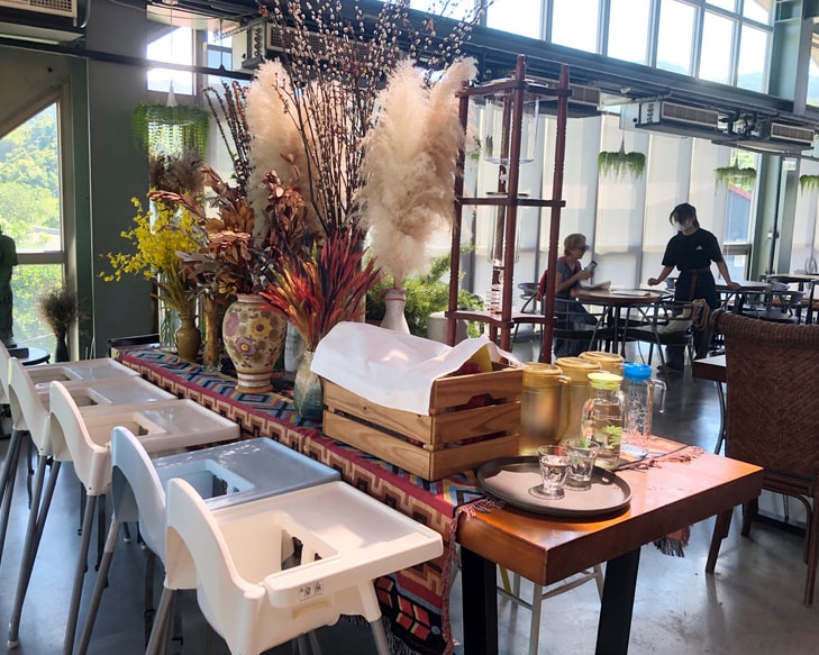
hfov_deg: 58.7
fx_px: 727
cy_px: 321
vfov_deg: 48.5
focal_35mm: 30
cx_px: 377
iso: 50
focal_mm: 3.99
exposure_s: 1/120
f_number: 1.8
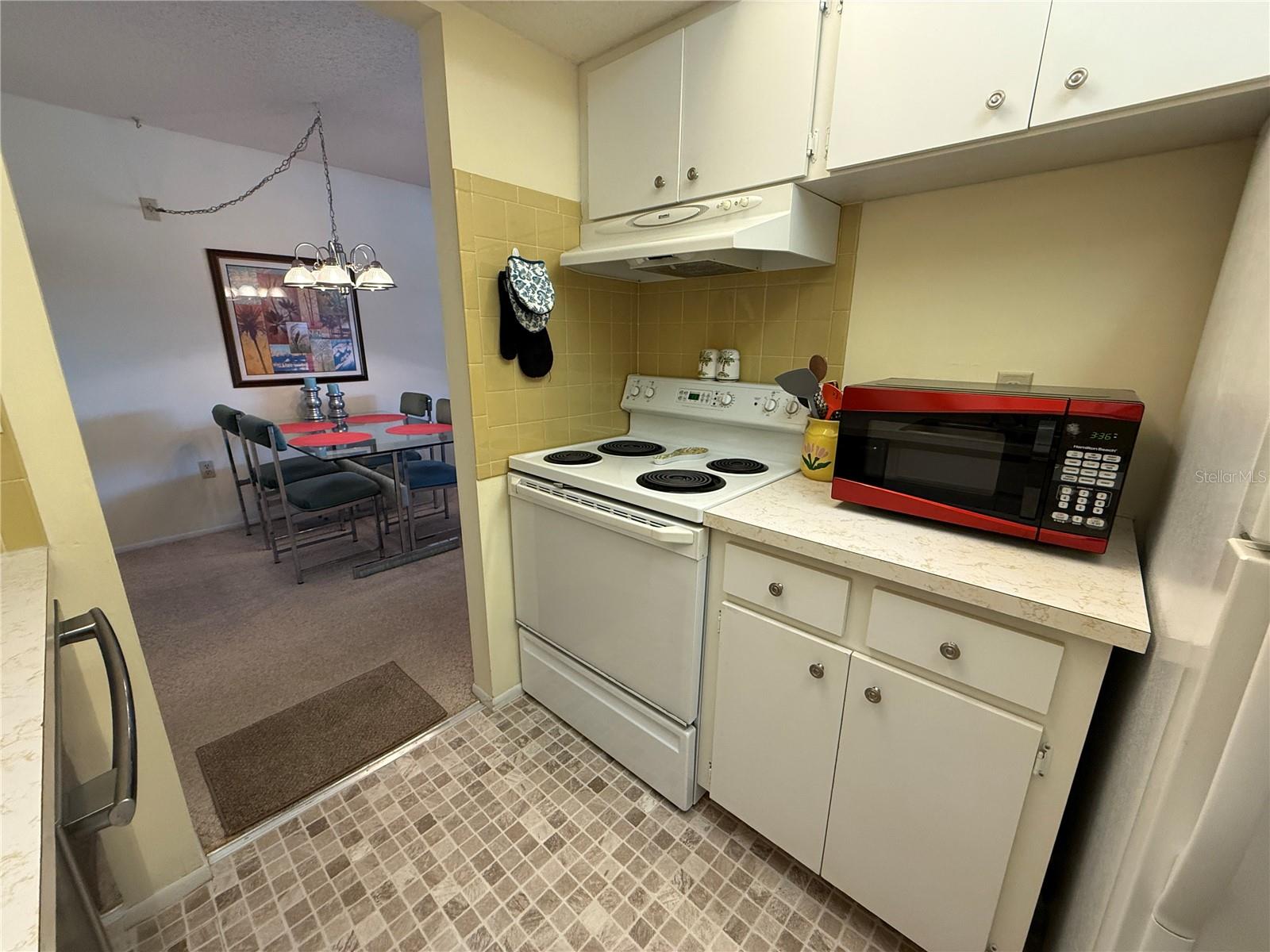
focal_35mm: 14
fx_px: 514
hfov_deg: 102.1
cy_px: 476
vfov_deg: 85.7
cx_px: 635
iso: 320
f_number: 2.2
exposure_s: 1/120
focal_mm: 2.22
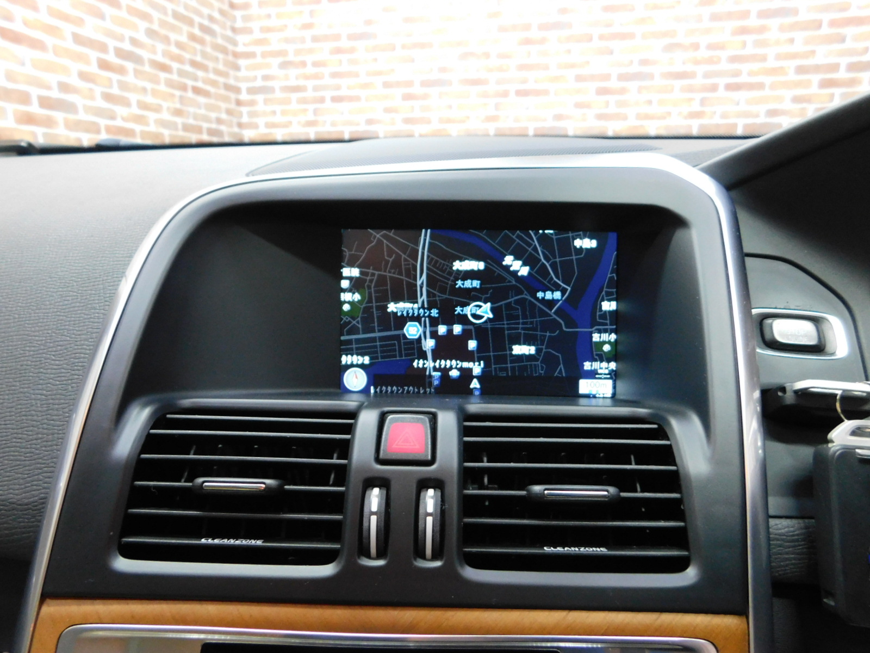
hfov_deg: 73.9
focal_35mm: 23
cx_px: 435
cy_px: 326
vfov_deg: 58.9
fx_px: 578
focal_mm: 4
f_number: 3
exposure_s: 1/15
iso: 400
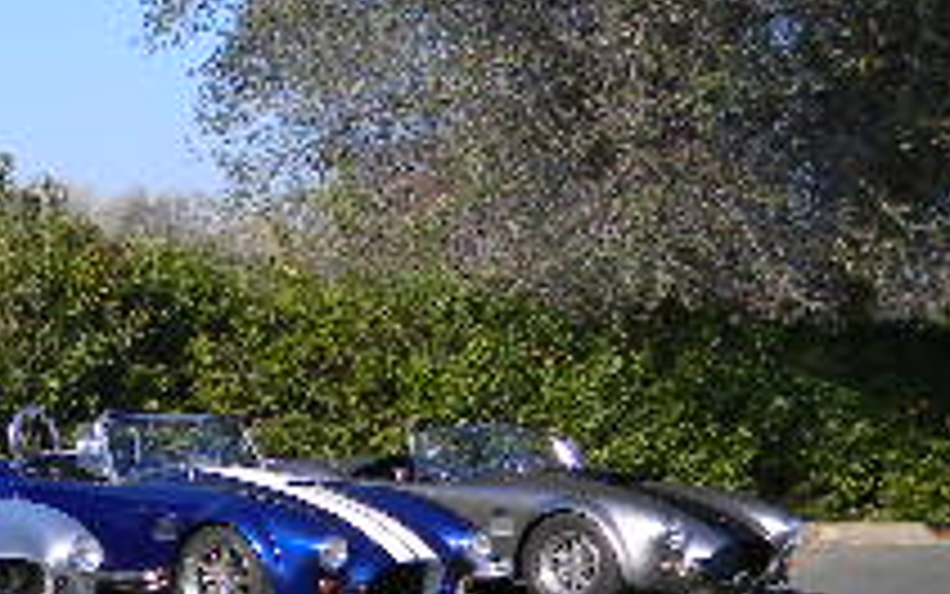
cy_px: 558
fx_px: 2331
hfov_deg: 20.5
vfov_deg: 14.4
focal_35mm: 90
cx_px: -365
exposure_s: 1/644
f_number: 3.5
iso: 80
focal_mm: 5
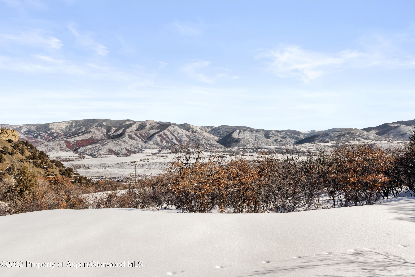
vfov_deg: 57.3
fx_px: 254
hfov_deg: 78.6
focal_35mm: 22
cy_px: 138
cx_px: 208
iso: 200
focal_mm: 22
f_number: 7.1
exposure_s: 1/1000
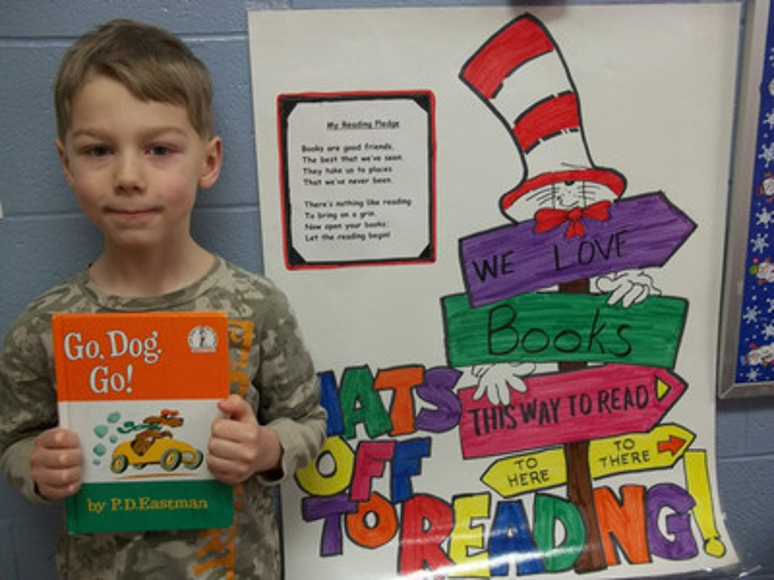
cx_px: 387
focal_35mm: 36
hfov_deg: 51.4
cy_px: 290
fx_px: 805
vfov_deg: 39.7
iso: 160
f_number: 3.1
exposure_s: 1/25
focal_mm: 6.5
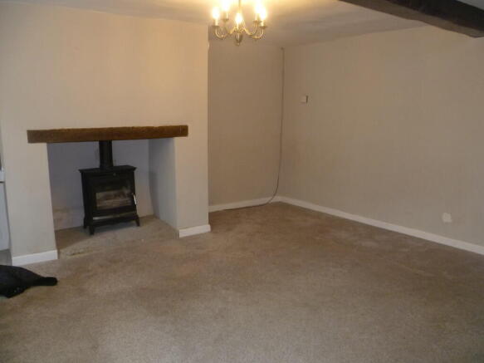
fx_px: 391
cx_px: 242
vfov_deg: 49.7
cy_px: 182
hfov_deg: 63.5
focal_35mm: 28
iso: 250
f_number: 2.8
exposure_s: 1/30
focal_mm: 5
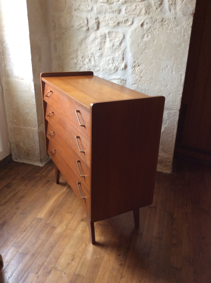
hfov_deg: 44.1
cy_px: 142
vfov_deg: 56.9
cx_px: 106
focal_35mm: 32
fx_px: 261
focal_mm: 3.3
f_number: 2.4
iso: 64
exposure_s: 1/25
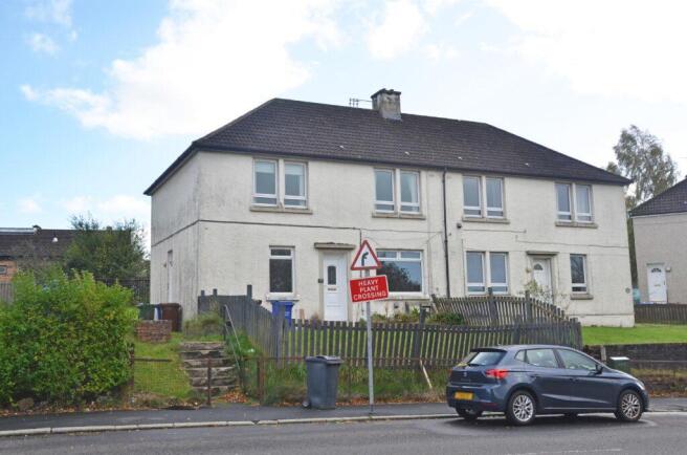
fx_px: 685
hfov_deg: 53.2
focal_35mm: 36
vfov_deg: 36.7
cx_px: 344
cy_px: 228
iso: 200
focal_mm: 24
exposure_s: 1/200
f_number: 9
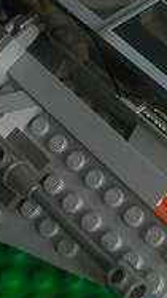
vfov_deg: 15.2
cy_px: -13
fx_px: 1088
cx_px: 332
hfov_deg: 8.3
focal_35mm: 138
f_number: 2.7
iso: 100
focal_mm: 5.6
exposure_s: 1/13.1
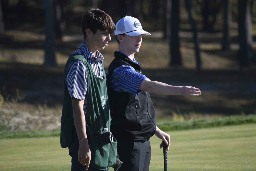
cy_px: 88
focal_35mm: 545
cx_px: 134
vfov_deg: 2.5
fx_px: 3875
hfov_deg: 3.8
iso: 400
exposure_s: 1/1250
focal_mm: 300
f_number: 6.3
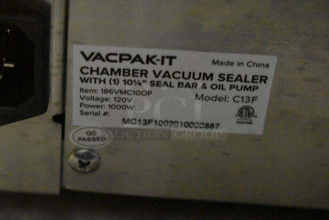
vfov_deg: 15.8
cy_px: 110
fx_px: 791
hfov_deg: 23.5
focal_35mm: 87
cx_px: 164
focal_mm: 55
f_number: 5.6
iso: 14400
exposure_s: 1/100
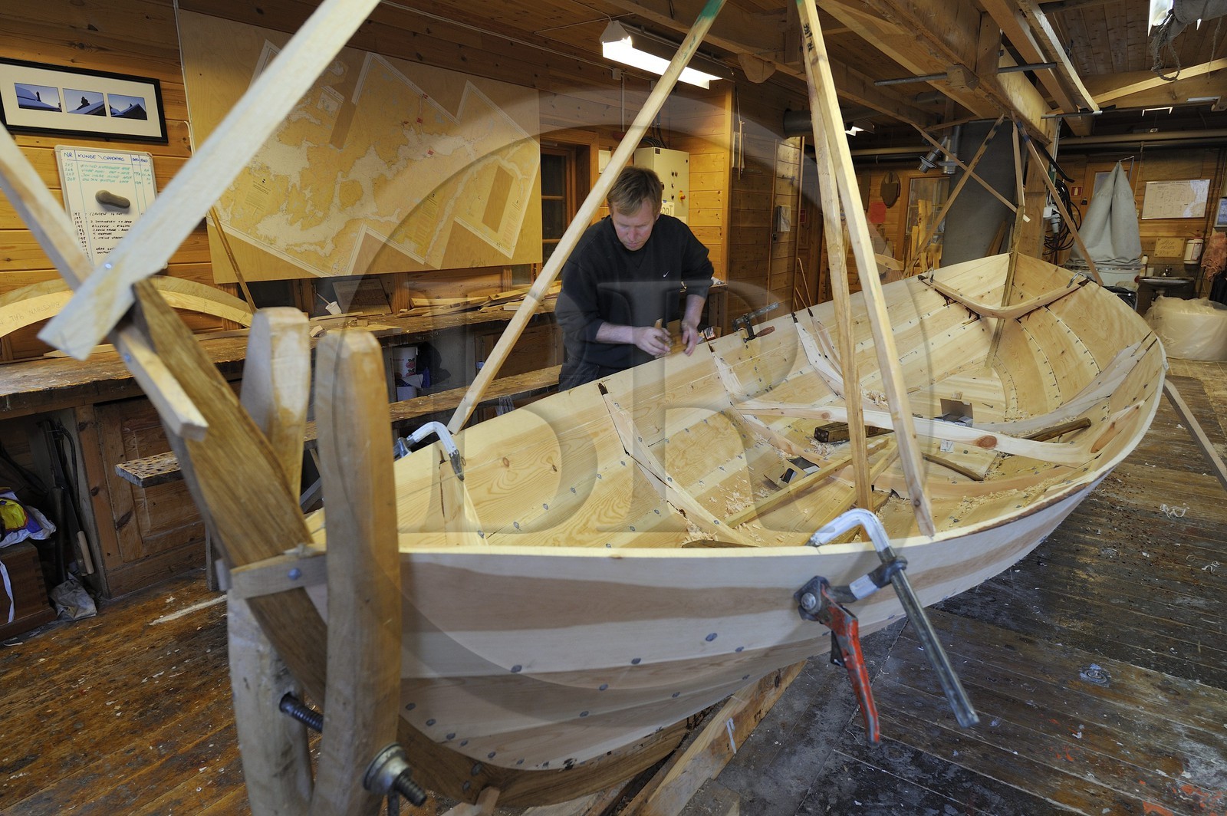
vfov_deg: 59.4
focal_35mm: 21
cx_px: 614
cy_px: 408
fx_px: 715
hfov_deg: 81.3
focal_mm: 21
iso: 800
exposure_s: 1/60
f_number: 6.3
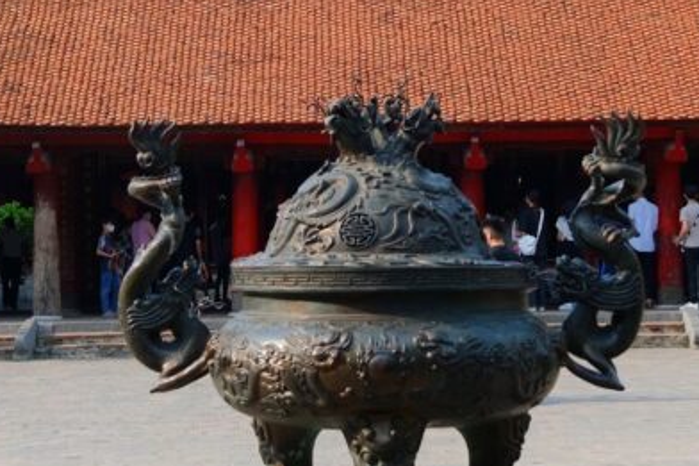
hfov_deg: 17.8
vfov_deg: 11.9
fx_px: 2232
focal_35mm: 115
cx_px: 376
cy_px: 131
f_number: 4
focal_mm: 29.2
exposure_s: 1/1900
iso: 800
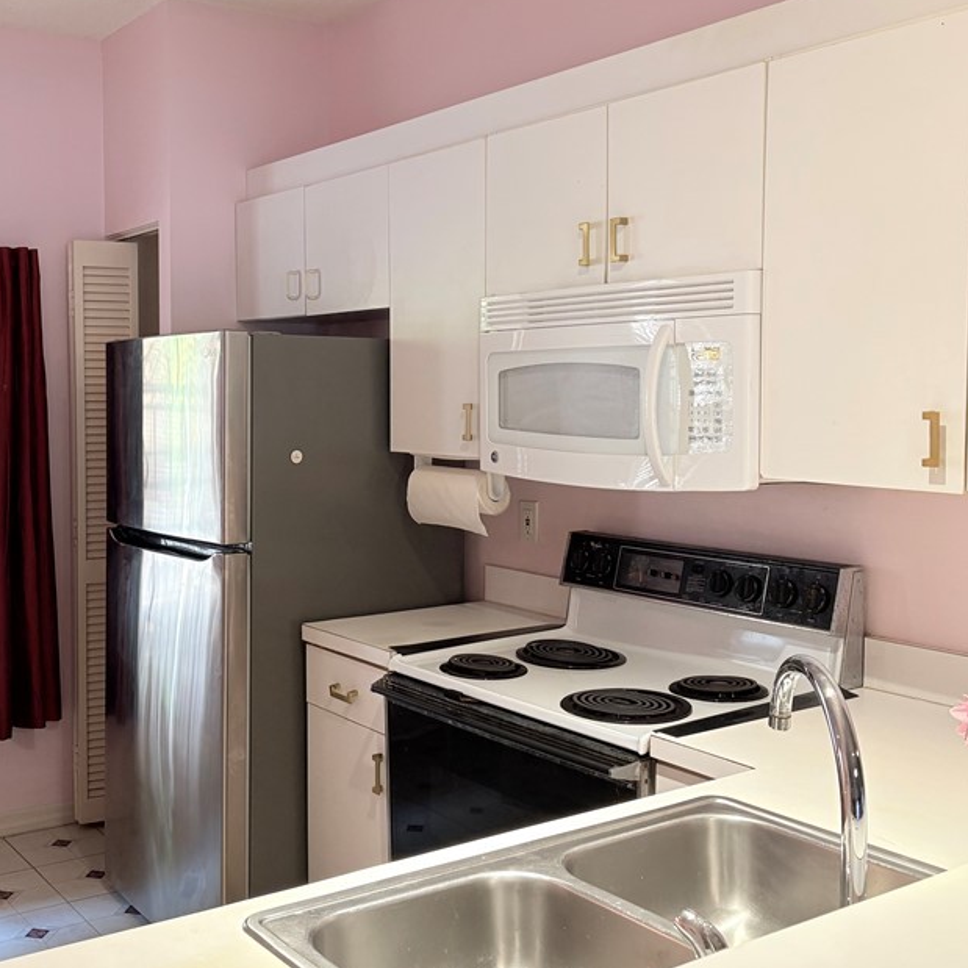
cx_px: 272
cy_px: 454
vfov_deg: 43.8
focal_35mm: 38
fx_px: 1202
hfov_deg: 42.8
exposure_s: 1/60
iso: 100
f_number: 1.6
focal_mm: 5.96
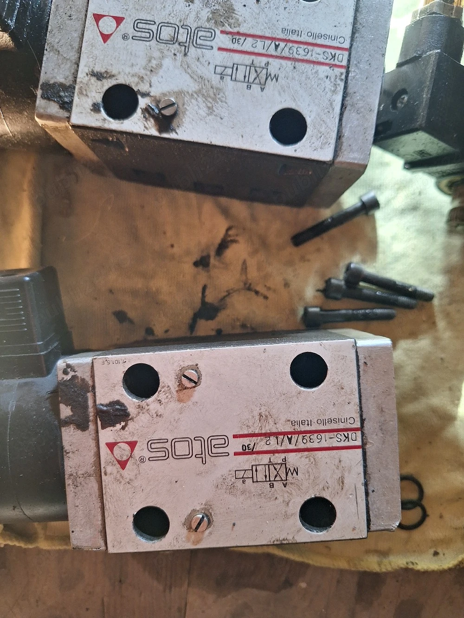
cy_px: 309
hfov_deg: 58.9
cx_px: 232
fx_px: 411
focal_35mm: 23
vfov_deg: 73.9
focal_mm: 5.54
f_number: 1.8
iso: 250
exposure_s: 1/33
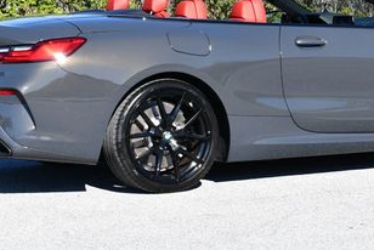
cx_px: 268
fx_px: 1383
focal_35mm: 133
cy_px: -7
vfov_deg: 10.2
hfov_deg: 15.3
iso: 125
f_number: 8
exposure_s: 1/250
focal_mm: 32
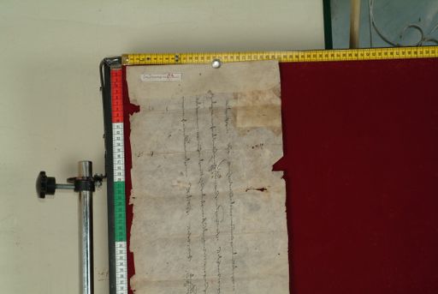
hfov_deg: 23.0
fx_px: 1078
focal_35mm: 88
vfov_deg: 15.5
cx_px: 219
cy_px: 147
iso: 160
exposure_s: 1/20
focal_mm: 59
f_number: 13
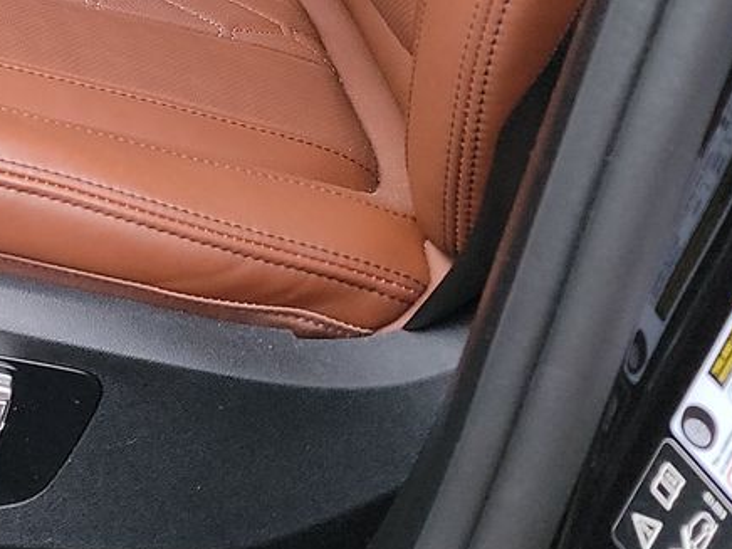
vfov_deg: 15.3
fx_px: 1861
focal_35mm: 88
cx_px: -267
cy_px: -312
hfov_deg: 20.1
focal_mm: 6.7
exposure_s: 1/59
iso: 440
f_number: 1.8
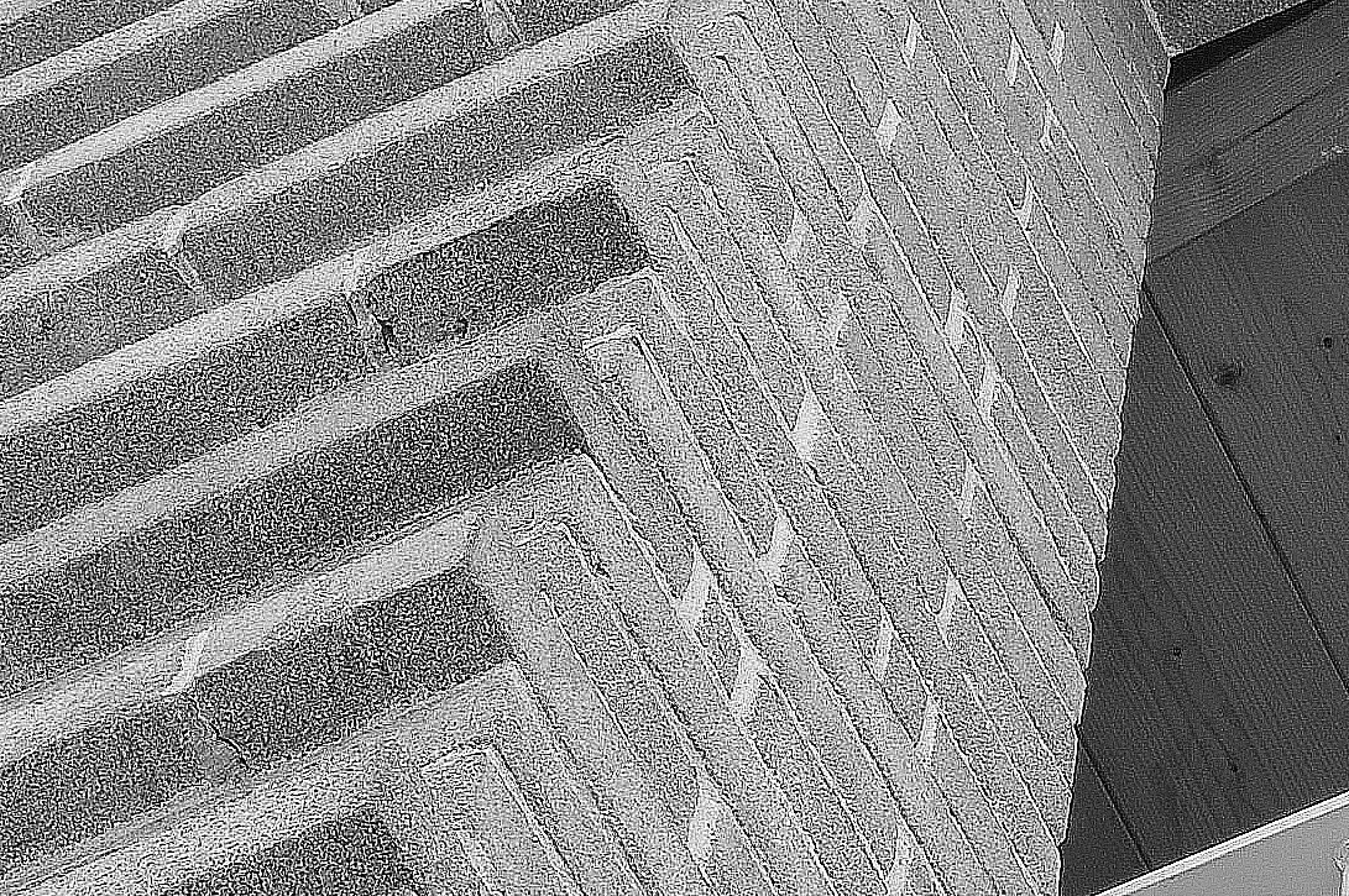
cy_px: 462
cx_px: 1797
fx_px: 6176
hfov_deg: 12.1
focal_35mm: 165
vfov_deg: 8.3
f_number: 9
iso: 200
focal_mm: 28
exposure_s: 1/80
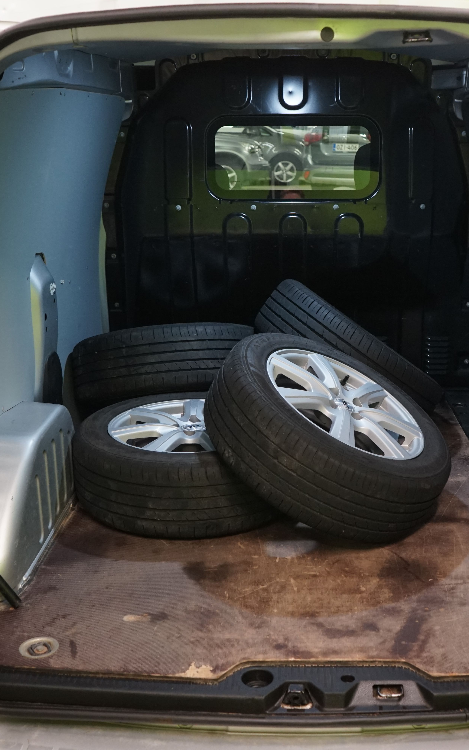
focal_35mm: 43
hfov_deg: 29.8
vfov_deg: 46.2
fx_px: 879
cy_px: 374
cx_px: 290
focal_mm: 28
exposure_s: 1/60
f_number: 5
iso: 2000
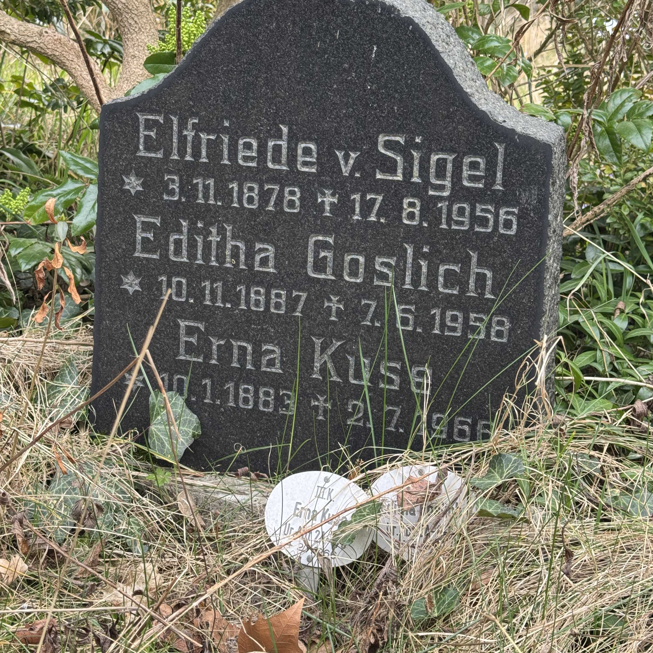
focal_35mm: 57
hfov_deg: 30.0
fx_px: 1217
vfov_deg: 30.0
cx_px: 325
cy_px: 286
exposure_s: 1/81
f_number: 1.78
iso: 100
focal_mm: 6.76
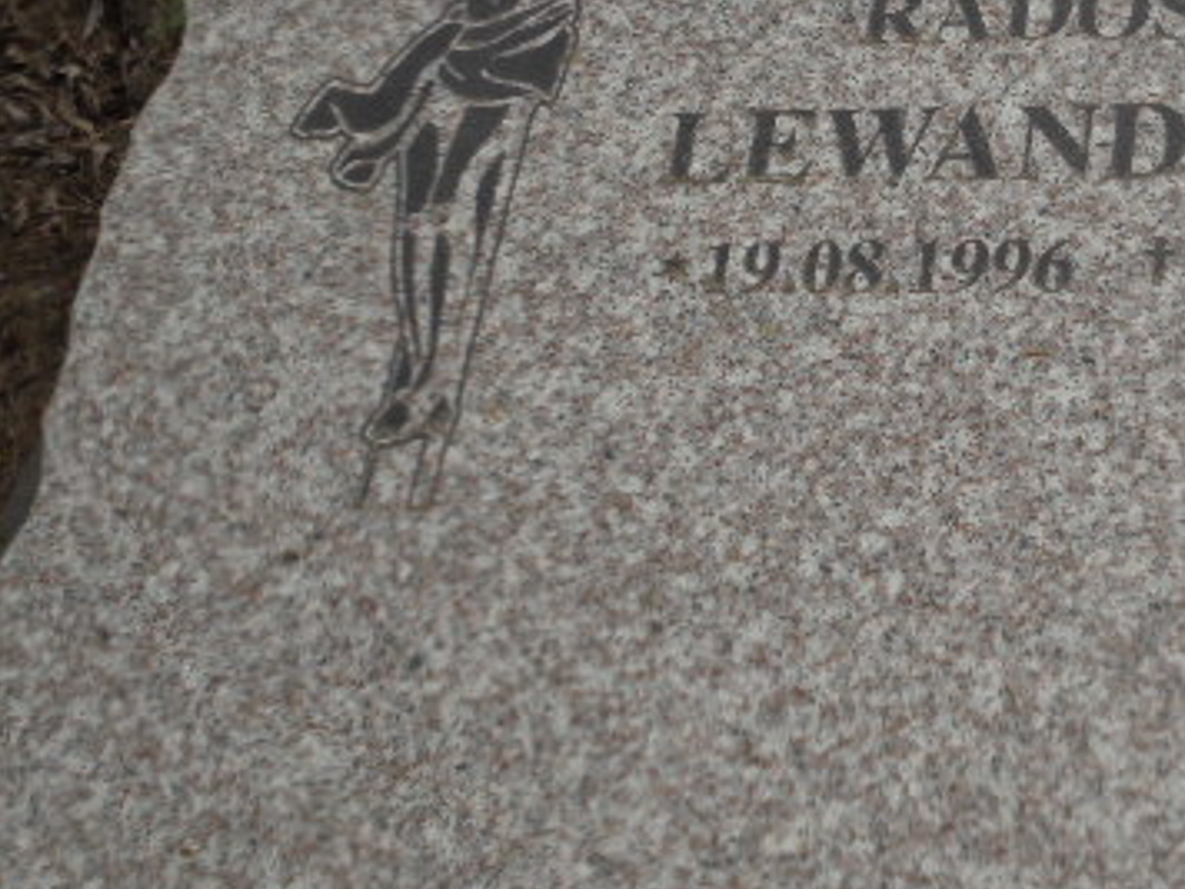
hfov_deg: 22.0
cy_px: 183
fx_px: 3012
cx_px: 955
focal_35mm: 88
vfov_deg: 16.7
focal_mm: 8.9
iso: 100
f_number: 4.8
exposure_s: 1/500
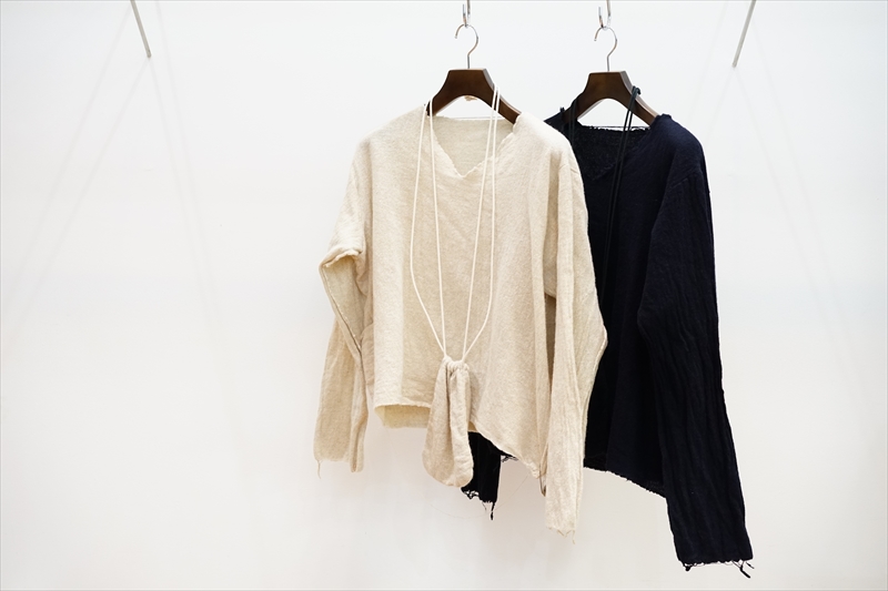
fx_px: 1356
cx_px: 444
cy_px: 296
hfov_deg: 36.3
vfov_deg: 24.6
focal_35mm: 55
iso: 1250
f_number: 4
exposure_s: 1/60
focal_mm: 55
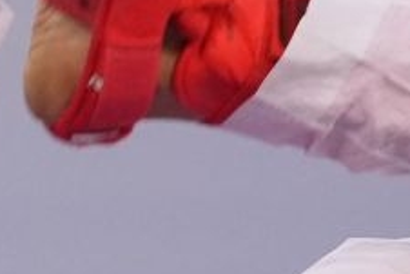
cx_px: 590
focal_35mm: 2386
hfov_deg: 0.9
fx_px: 27190
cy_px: 559
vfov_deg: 0.6
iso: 1600
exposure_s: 1/1000
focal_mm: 200
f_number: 2.8
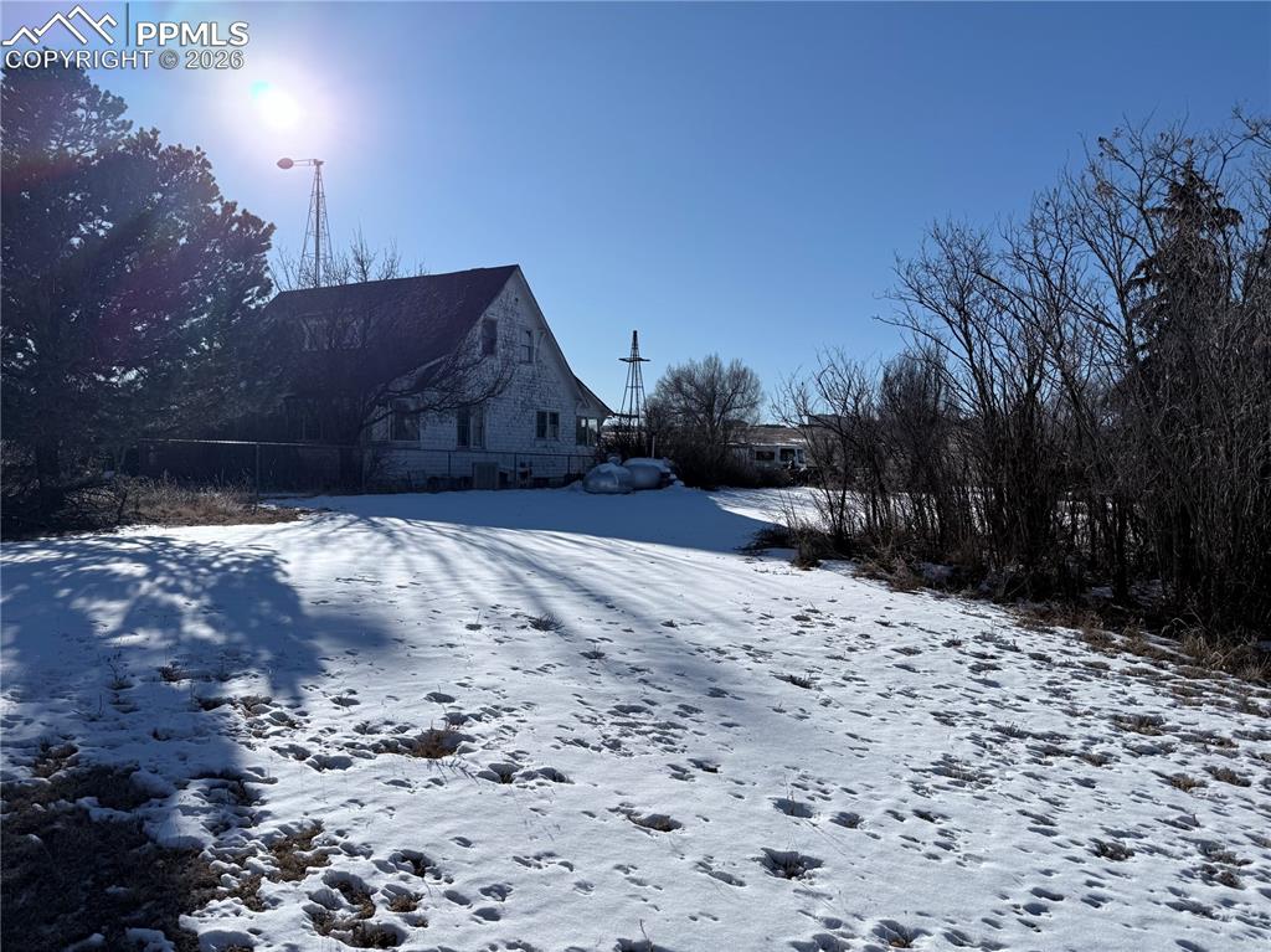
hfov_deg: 71.6
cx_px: 636
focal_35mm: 24
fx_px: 881
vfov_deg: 56.8
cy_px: 476
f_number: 1.78
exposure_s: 1/11905
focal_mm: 6.76
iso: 80
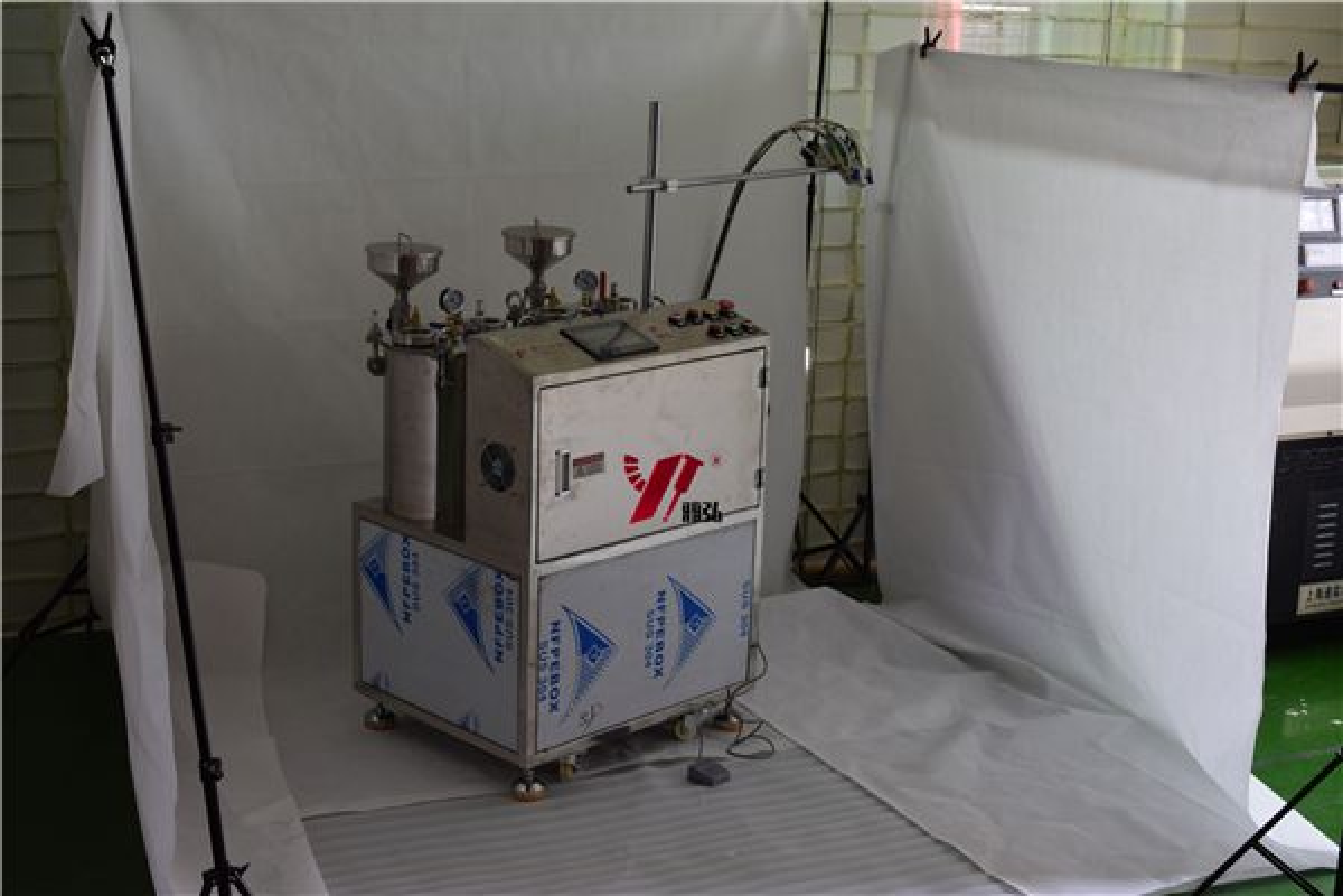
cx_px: 672
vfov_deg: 25.8
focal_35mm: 52
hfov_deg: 37.9
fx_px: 1958
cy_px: 448
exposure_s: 1/125
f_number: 5.6
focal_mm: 35
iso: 400
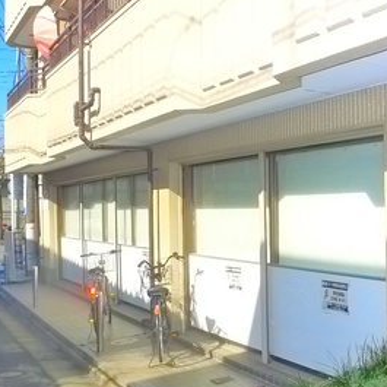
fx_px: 708
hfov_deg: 28.8
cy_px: 208
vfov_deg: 30.5
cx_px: 377
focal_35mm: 56
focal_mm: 5.1
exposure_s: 1/640
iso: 400
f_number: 4
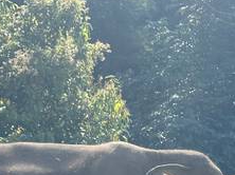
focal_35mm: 156
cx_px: 110
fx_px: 1058
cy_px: 169
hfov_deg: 12.7
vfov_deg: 9.4
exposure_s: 1/1357
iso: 64
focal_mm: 6.86
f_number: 1.78
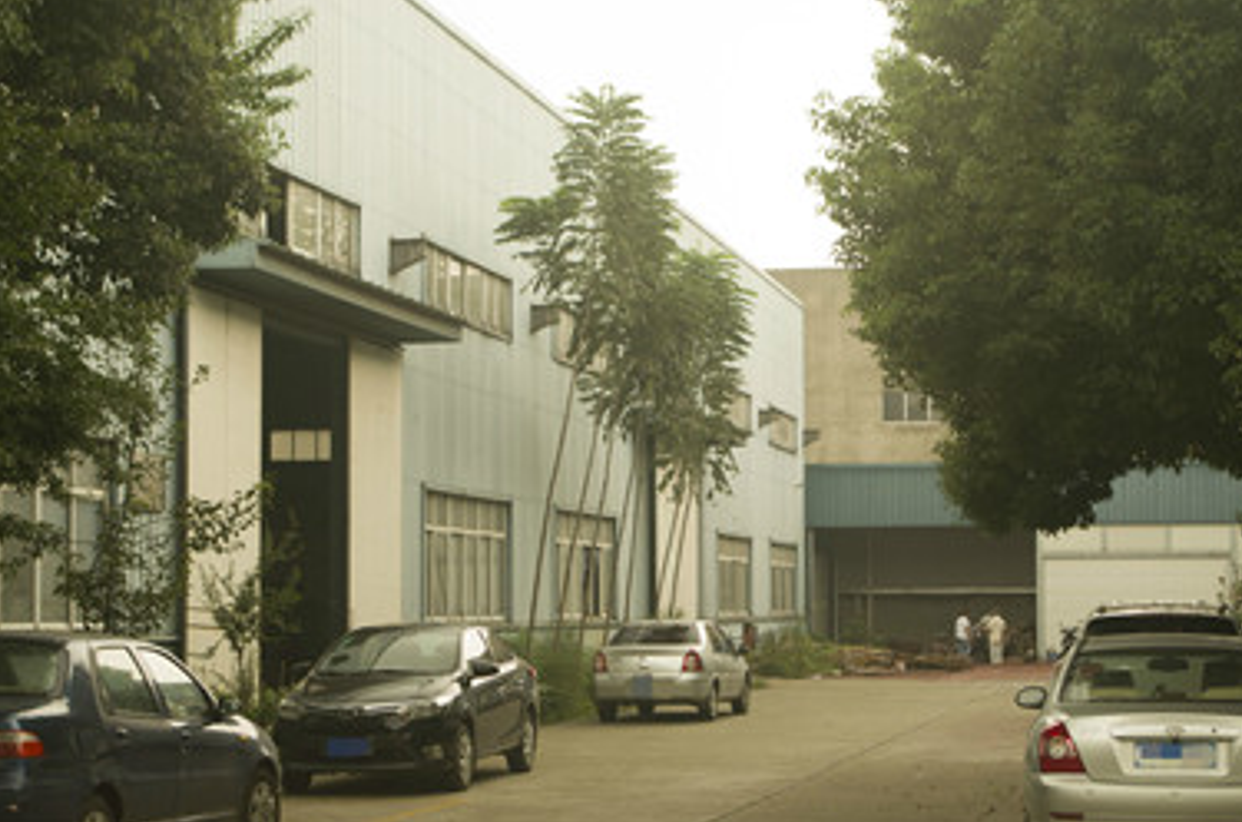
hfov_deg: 26.7
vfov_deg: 17.8
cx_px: 686
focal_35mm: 76
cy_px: 512
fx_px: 2615
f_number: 5.6
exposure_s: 1/30
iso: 100
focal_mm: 37.5
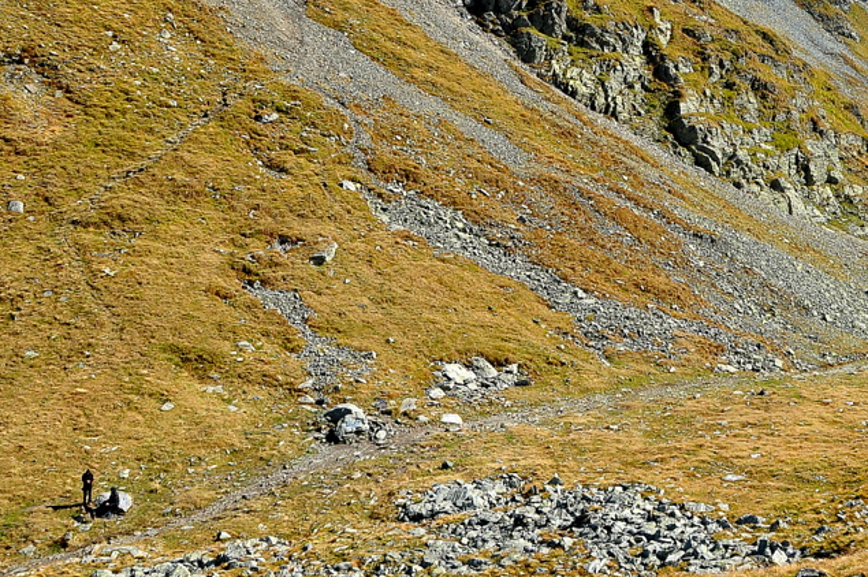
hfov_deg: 37.8
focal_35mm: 51
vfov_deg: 25.6
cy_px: 57
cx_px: 668
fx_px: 1228
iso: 400
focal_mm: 18
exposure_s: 1/500
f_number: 11
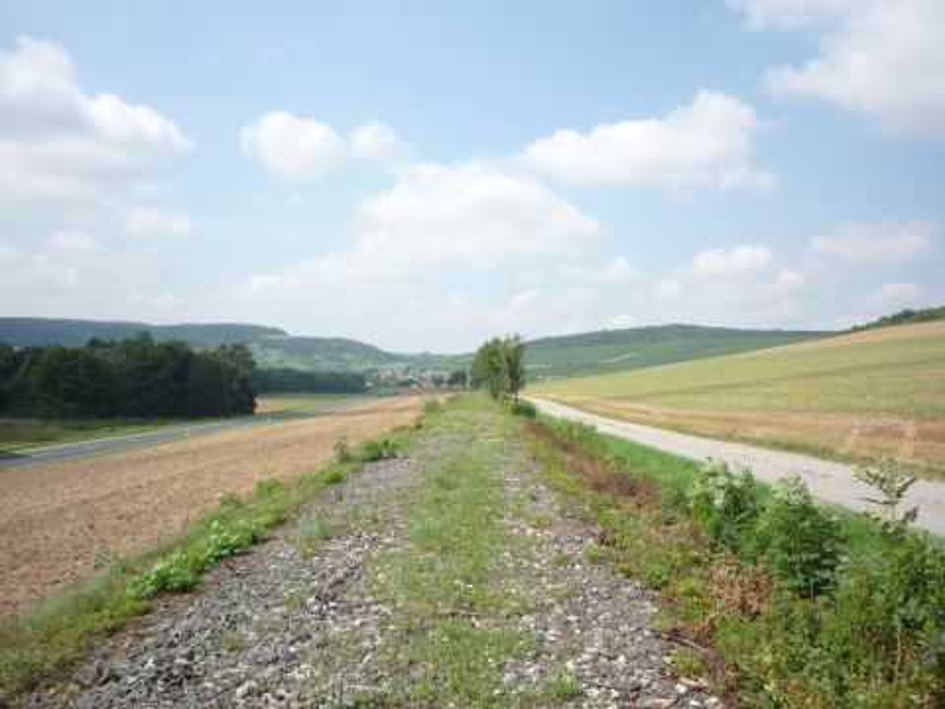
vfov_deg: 44.2
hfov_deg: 56.8
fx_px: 874
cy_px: 354
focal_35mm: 32
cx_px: 472
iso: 100
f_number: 4
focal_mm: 5.2
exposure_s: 1/640
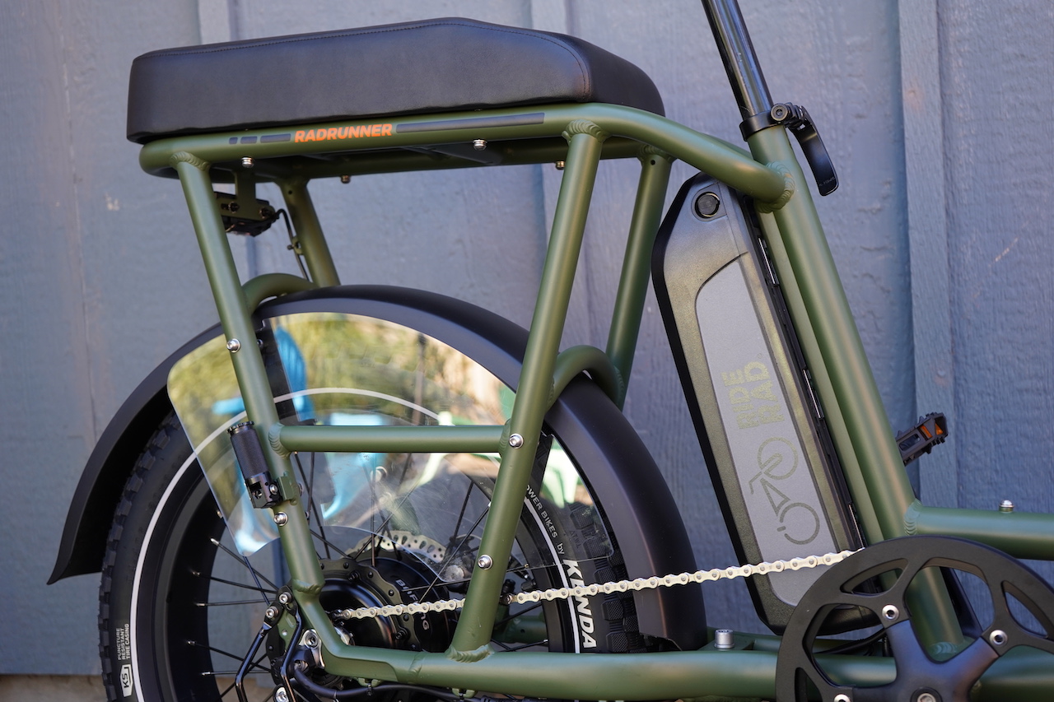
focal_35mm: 50
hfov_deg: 39.6
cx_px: 527
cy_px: 351
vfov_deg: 27.0
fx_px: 1464
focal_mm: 50
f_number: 4.5
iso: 640
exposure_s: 1/160
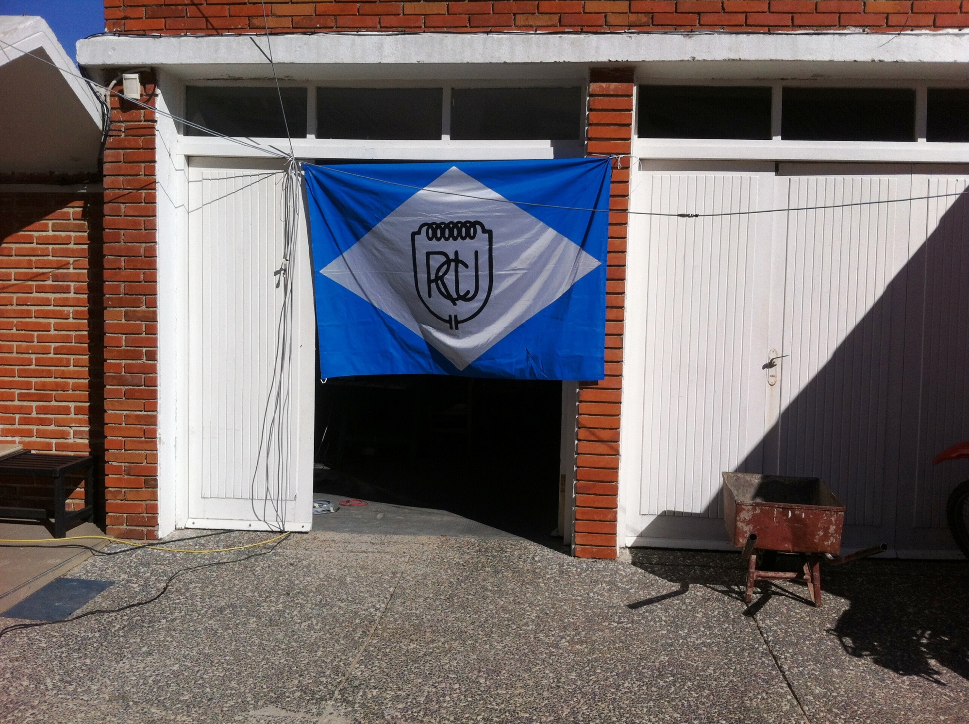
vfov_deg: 40.6
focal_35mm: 35
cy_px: 362
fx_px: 978
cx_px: 484
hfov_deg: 52.7
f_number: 2.8
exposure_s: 1/3771
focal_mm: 3.85
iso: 80
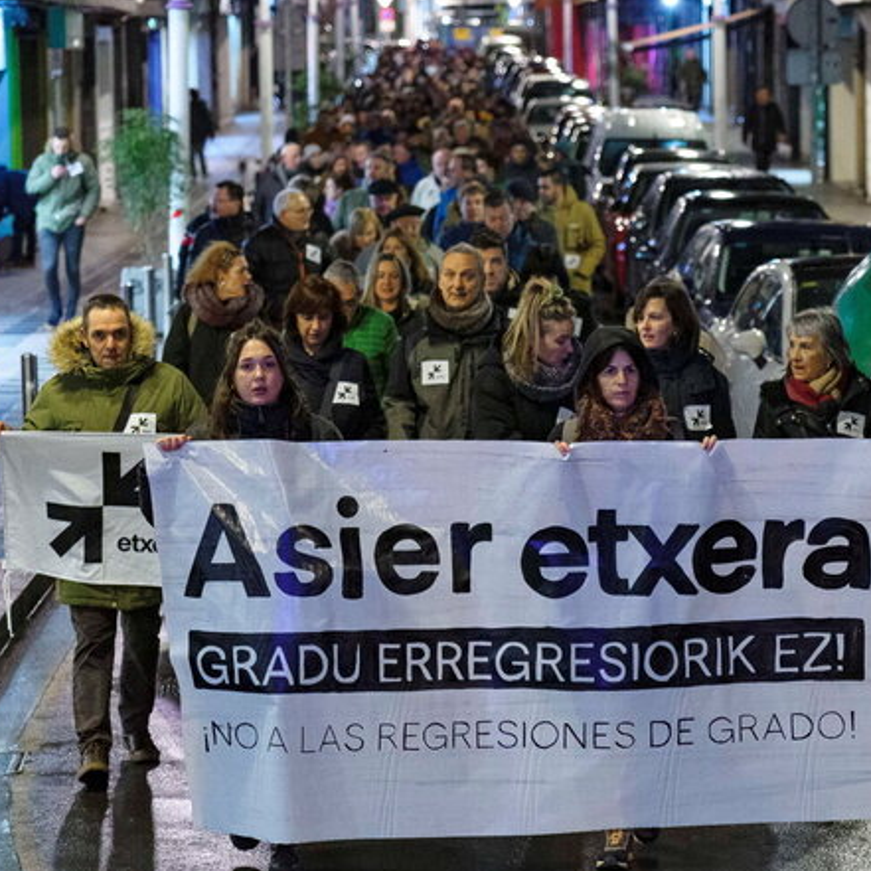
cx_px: 594
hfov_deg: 11.9
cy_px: 415
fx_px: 4185
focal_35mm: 147
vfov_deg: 11.9
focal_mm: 105
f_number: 4
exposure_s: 1/160
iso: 8000
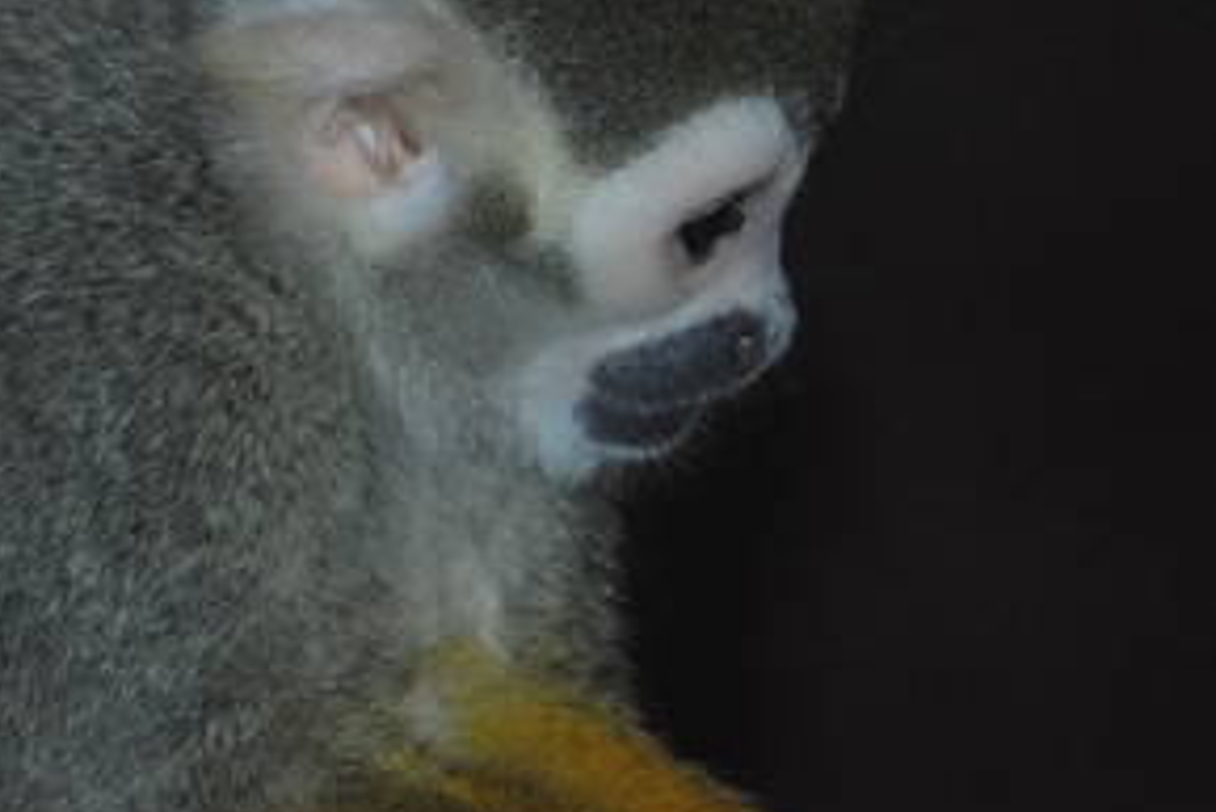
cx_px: -135
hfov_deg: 3.6
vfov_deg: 2.4
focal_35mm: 565
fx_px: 19093
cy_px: 835
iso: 200
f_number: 4.5
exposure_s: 1/60
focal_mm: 68
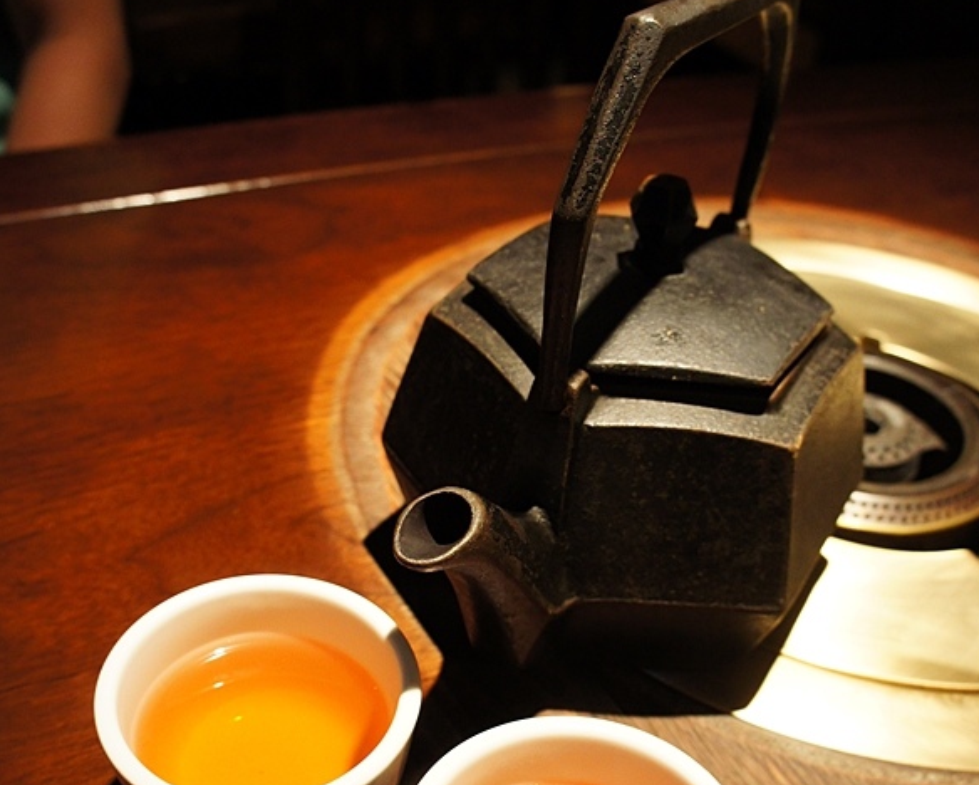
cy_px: 518
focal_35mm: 39
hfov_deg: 46.8
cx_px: 499
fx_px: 1131
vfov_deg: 37.9
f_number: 5
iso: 1000
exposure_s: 1/30
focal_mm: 18
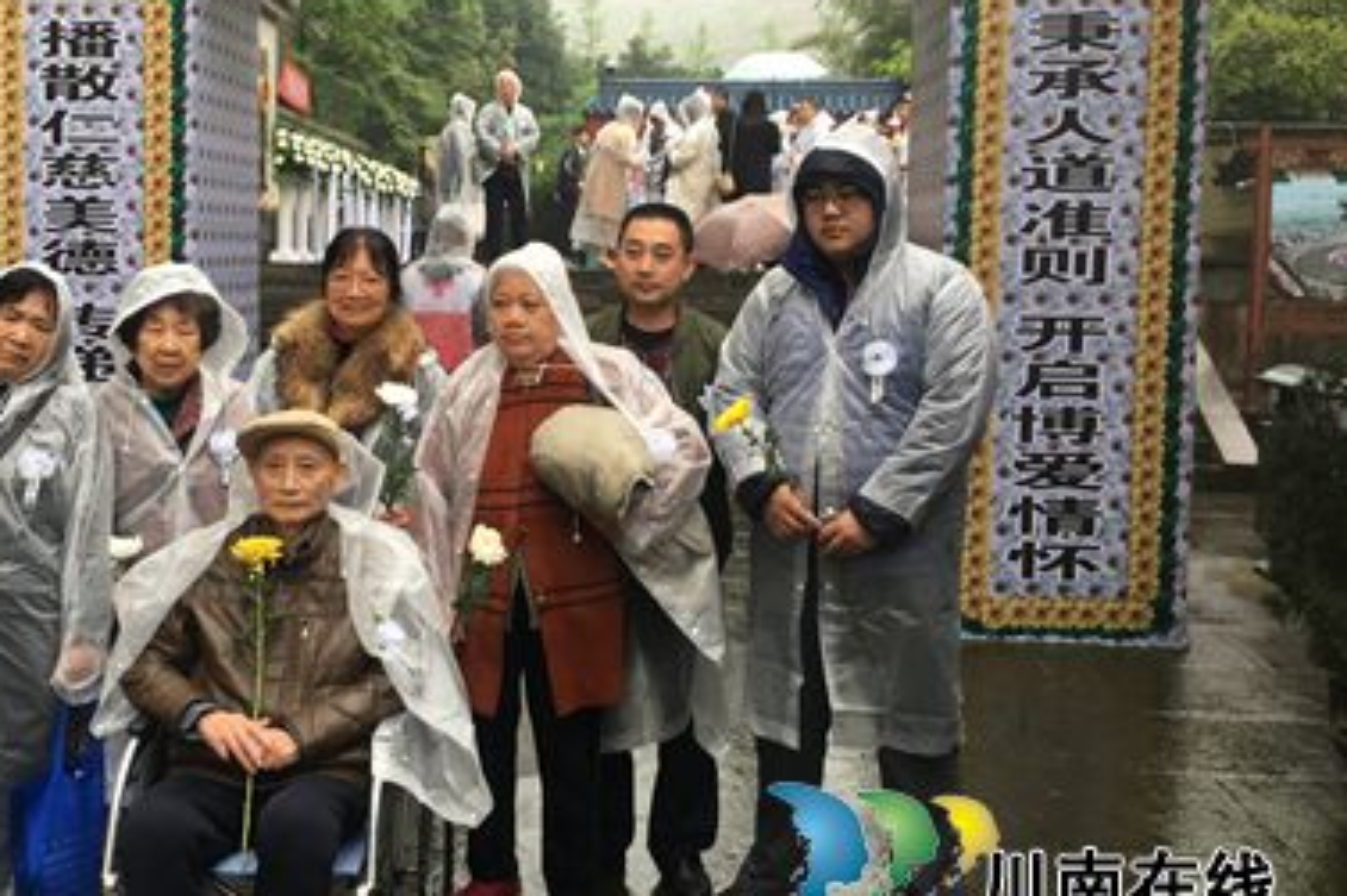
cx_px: 507
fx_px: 1496
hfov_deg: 48.0
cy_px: 366
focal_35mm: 40
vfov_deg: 33.3
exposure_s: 1/50
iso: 32
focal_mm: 4.15
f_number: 2.2
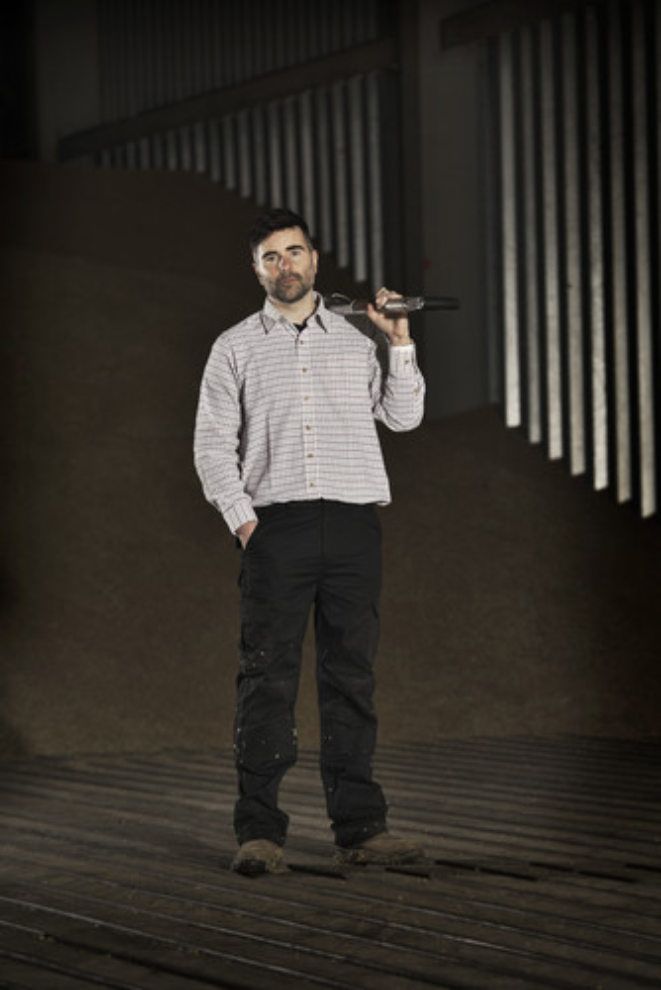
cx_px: 330
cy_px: 495
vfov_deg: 17.1
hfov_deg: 11.4
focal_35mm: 120
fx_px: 3300
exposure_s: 1/160
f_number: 3.5
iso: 160
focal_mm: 120
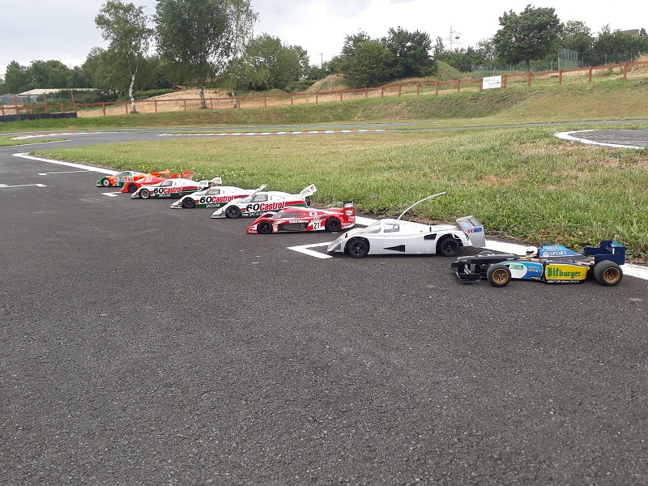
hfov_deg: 65.3
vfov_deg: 51.4
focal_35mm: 27
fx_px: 505
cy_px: 243
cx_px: 324
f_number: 1.9
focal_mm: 3.6
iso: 40
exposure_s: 1/330
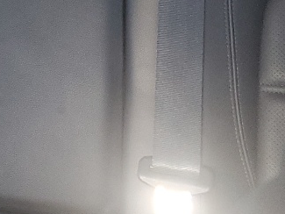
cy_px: -190
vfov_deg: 10.7
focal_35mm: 128
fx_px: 1054
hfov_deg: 13.7
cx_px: -238
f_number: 1.5
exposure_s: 1/120
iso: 87
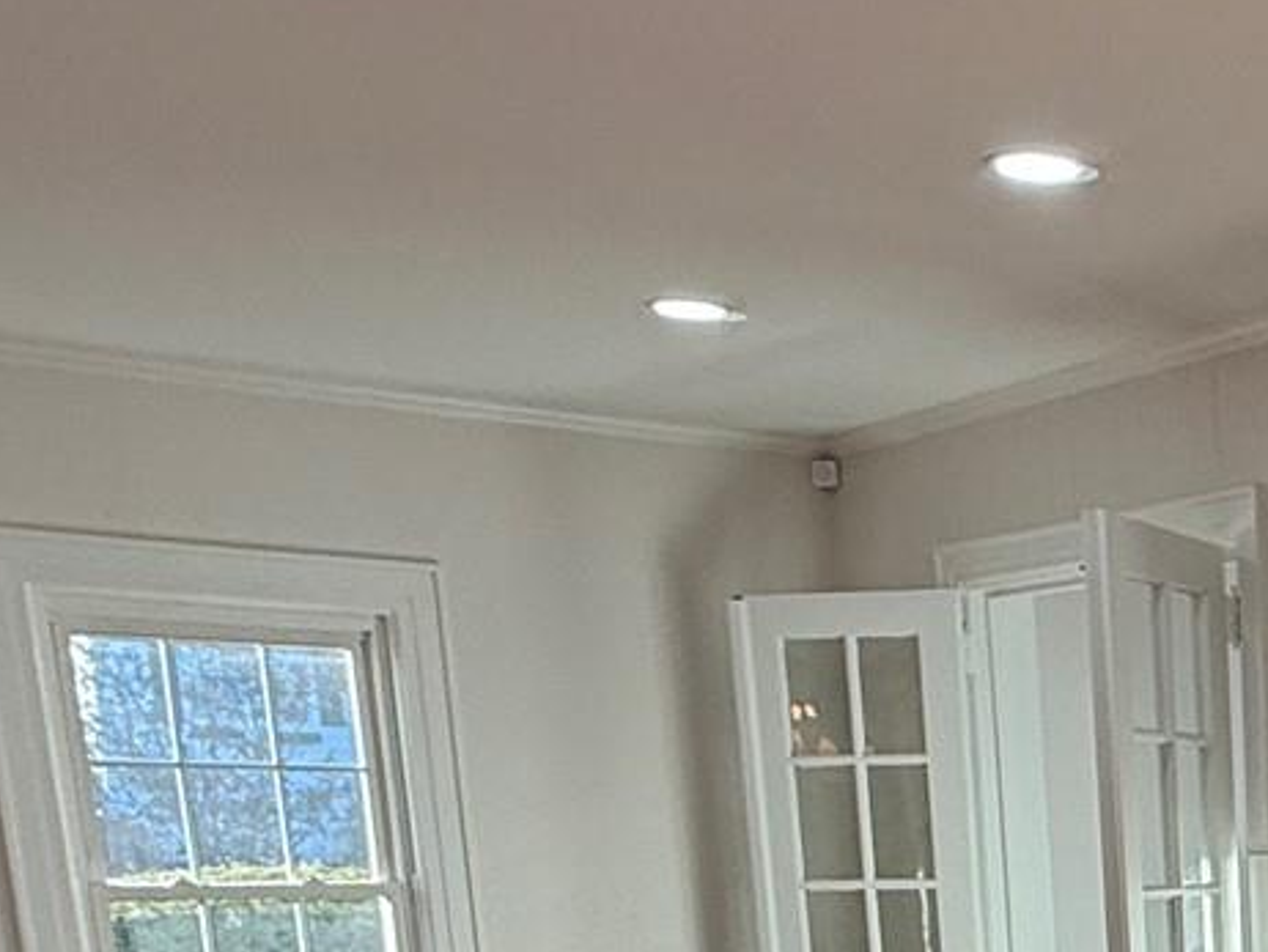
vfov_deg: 20.7
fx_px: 2272
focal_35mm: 62
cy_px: 1372
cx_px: 1581
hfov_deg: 27.0
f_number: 2.2
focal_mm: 2.22
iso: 64
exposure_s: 1/129
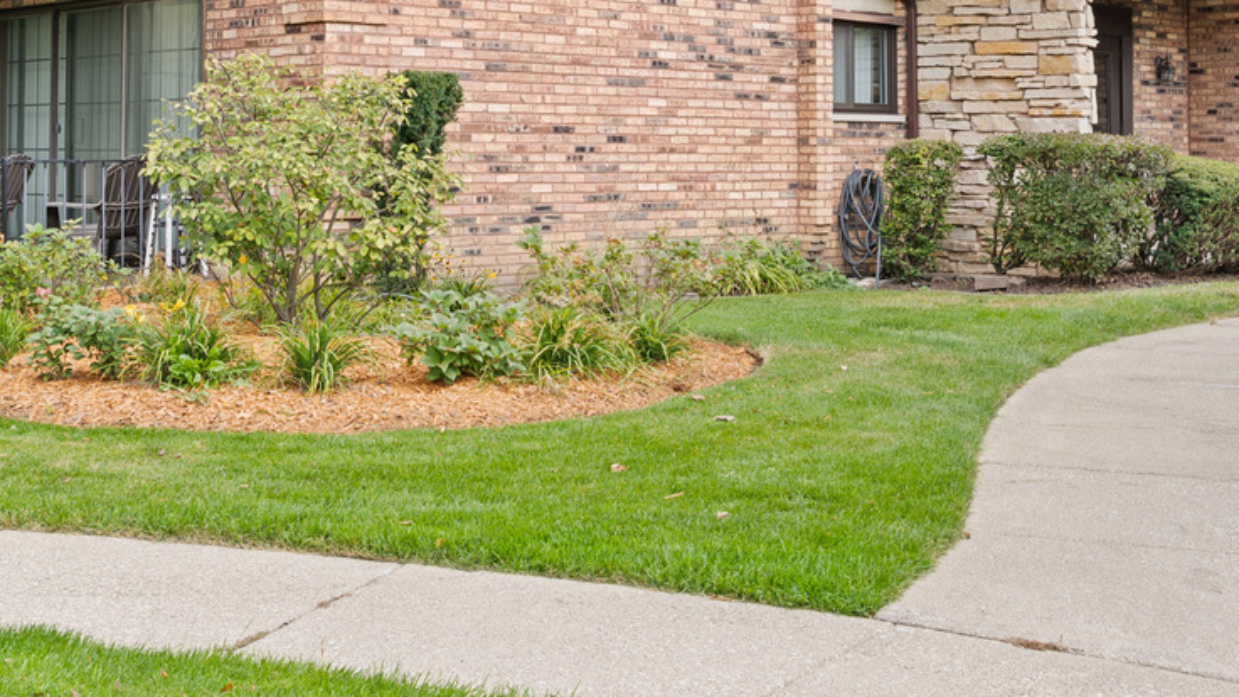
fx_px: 1741
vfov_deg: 20.7
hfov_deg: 39.1
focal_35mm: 53
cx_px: 677
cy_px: -202
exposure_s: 1/5
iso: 64
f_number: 8
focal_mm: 23
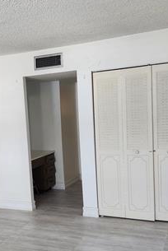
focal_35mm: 47
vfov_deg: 41.7
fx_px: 328
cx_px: 35
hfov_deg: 28.2
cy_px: 148
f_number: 1.8
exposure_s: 1/120
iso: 640
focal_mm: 6.4
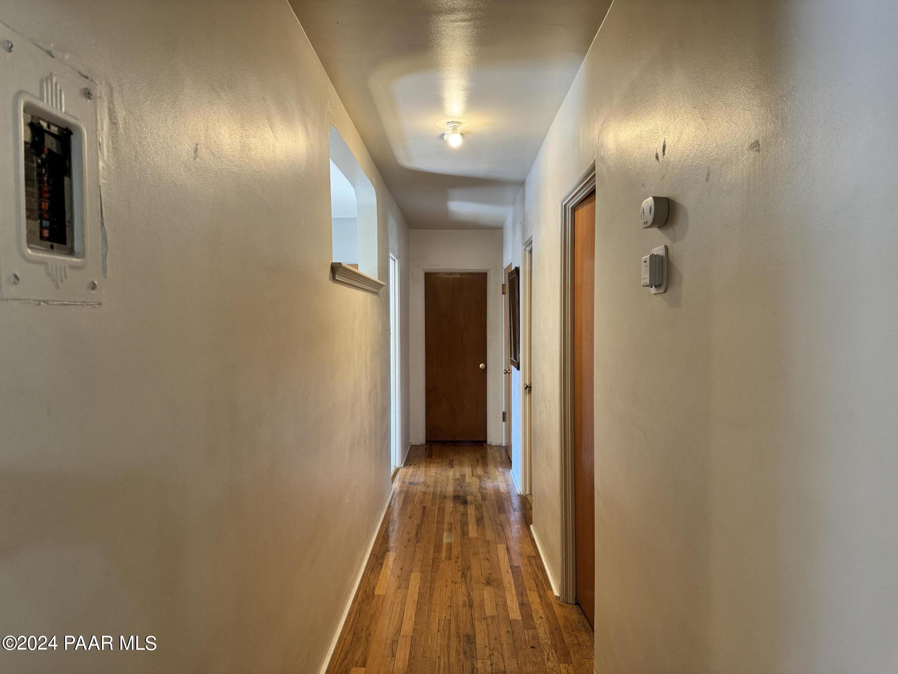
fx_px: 623
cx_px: 449
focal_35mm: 24
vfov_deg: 56.8
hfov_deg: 71.6
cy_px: 337
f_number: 1.78
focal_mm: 6.86
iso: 200
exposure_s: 1/60
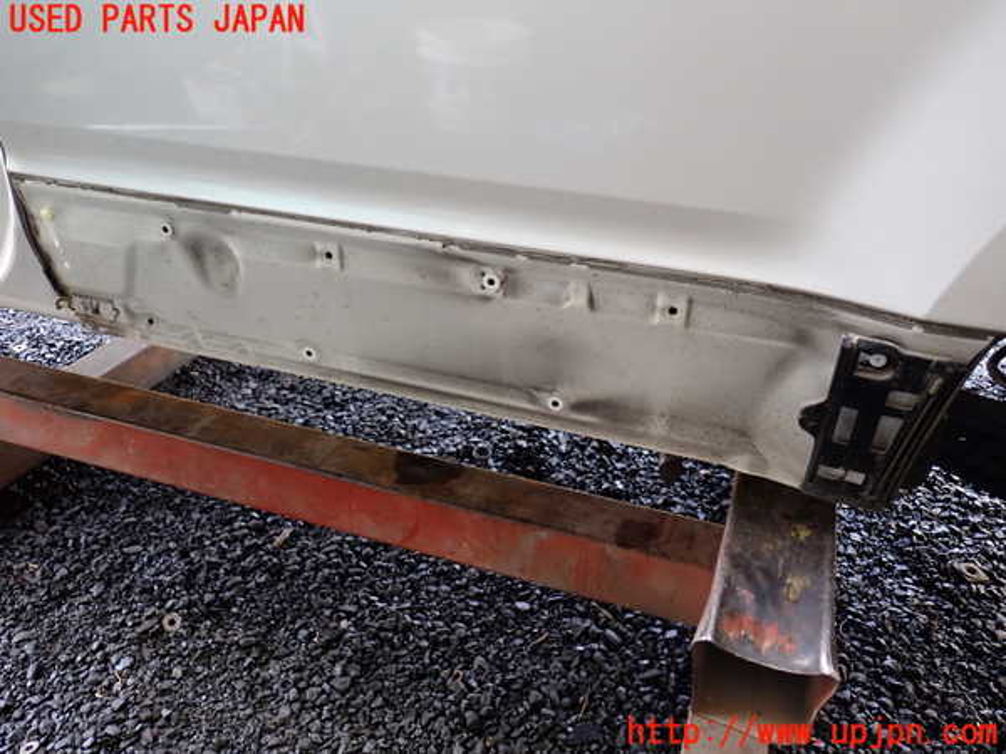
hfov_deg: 60.0
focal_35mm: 30
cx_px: 503
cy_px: 377
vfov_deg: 46.8
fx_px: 872
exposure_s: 1/80
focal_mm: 5.4
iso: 200
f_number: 2.3
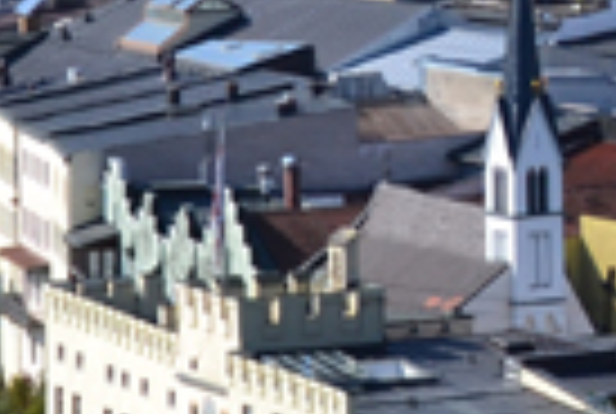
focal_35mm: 451
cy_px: -14
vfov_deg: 3.1
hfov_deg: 4.5
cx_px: 1165
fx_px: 7729
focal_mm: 55
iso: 400
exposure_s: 1/400
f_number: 11
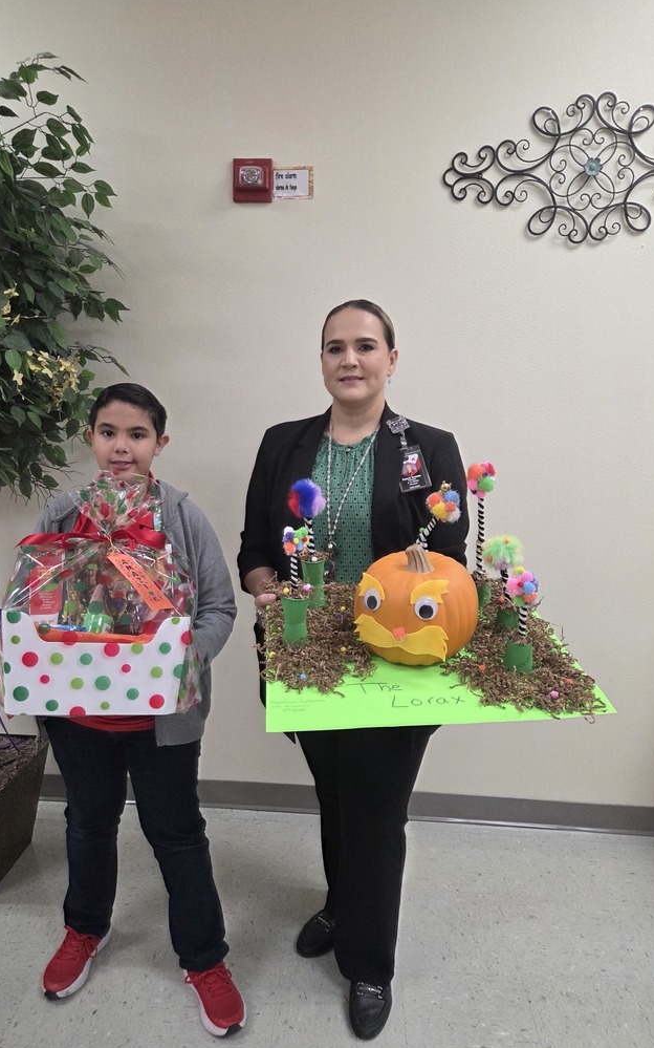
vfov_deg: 72.6
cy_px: 531
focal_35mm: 25
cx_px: 315
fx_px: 713
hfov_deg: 49.3
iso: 500
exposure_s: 1/120
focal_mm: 5.4
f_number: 1.8
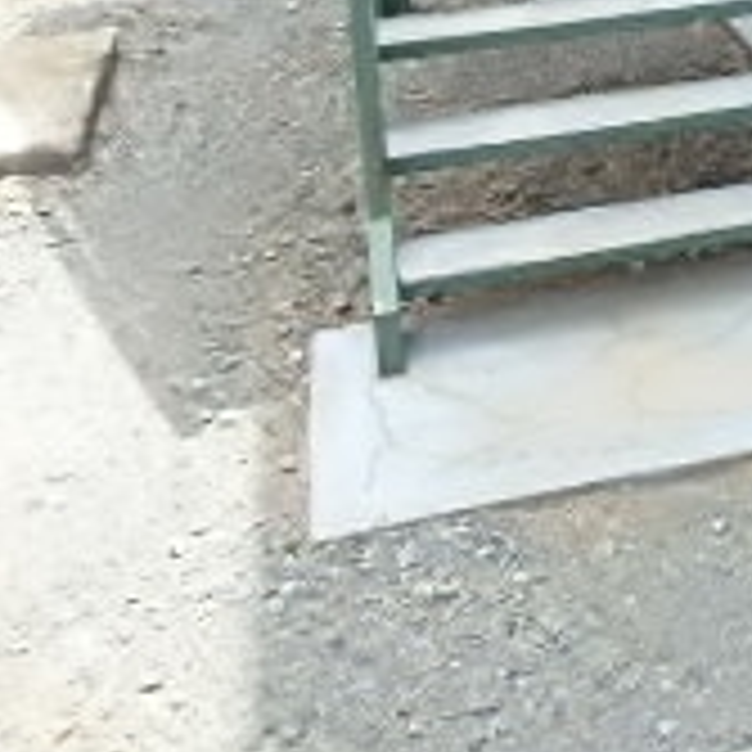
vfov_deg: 22.0
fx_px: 1745
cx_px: 1076
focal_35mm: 71
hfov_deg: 21.1
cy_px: -207
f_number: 3.5
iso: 250
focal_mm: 3.7
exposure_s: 1/250
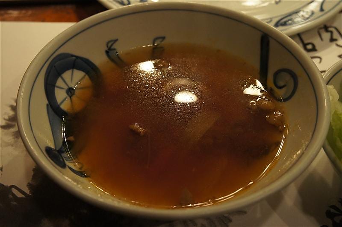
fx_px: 342
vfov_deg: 36.8
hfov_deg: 53.2
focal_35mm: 36
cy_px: 114
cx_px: 171
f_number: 6.3
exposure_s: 1/40
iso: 1600
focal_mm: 24
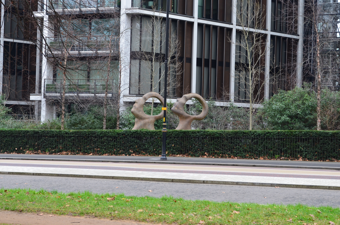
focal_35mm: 82
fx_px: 778
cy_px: 112
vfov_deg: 16.5
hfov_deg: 24.7
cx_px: 170
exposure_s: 1/20
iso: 400
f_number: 8
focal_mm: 55
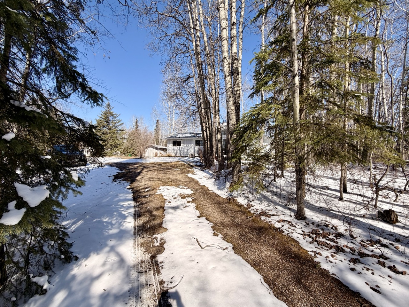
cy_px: 154
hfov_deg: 102.1
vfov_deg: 85.7
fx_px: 165
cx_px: 204
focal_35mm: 14
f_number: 2.2
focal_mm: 2.22
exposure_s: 1/770
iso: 25
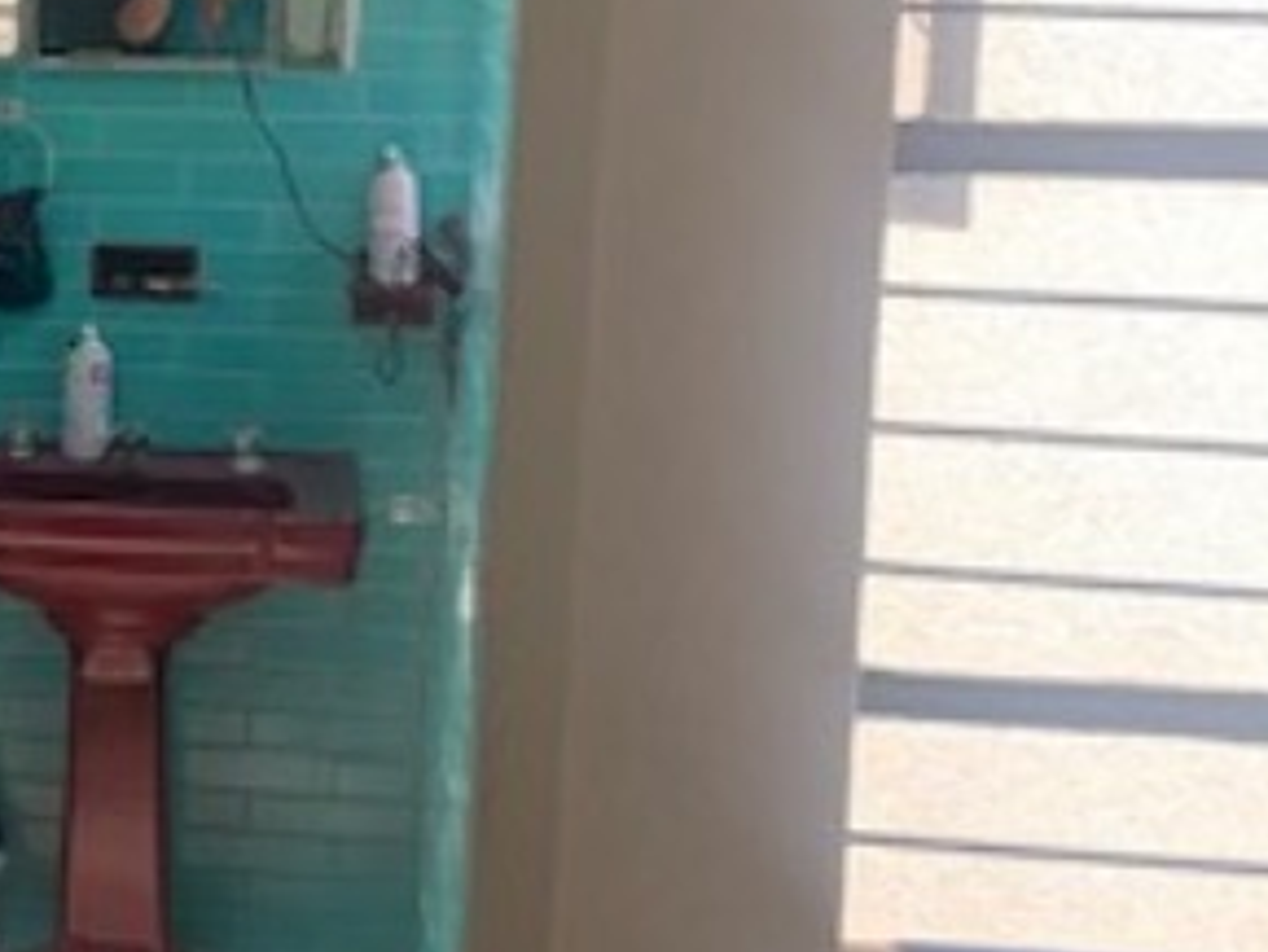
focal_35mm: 96
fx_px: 3518
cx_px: -355
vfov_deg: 15.4
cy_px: 465
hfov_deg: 19.0
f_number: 1.8
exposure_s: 1/122
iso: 25
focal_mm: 4.25
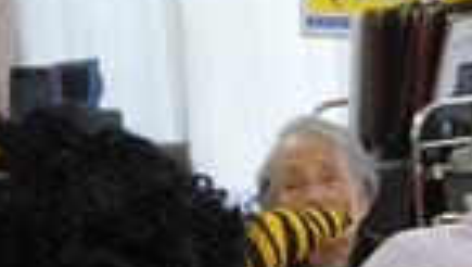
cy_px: 602
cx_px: 335
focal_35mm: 182
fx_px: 2281
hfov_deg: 11.8
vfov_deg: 6.4
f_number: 4.5
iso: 640
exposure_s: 1/160
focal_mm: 28
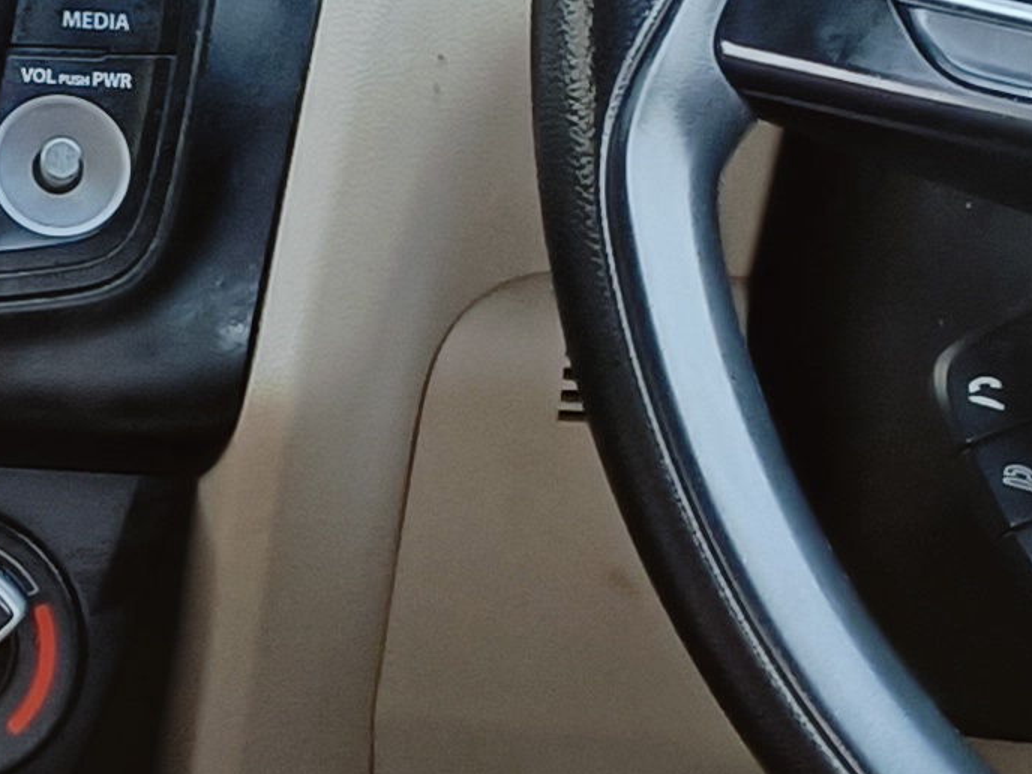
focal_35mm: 168
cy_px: 93
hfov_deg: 11.6
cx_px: -6
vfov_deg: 8.8
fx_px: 5009
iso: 627
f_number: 1.7
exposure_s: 1/50
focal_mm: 4.7
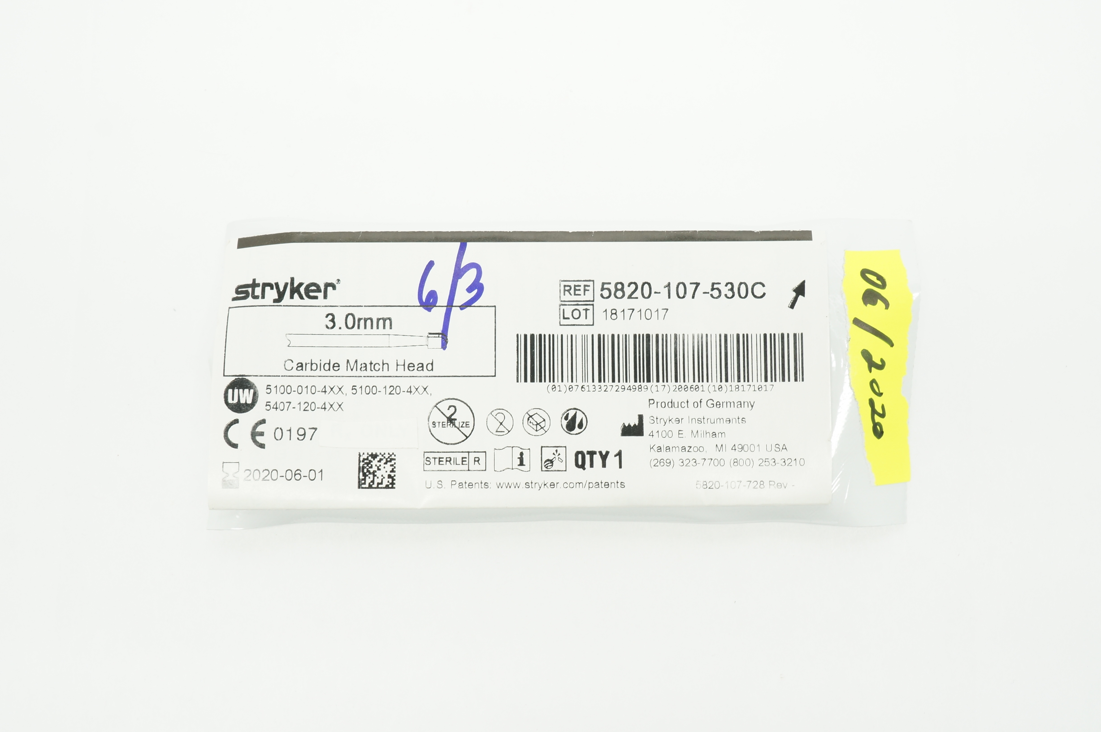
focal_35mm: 36
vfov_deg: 36.8
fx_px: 1100
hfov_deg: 53.2
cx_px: 550
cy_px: 366
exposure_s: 1/15
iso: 400
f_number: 10
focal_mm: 24
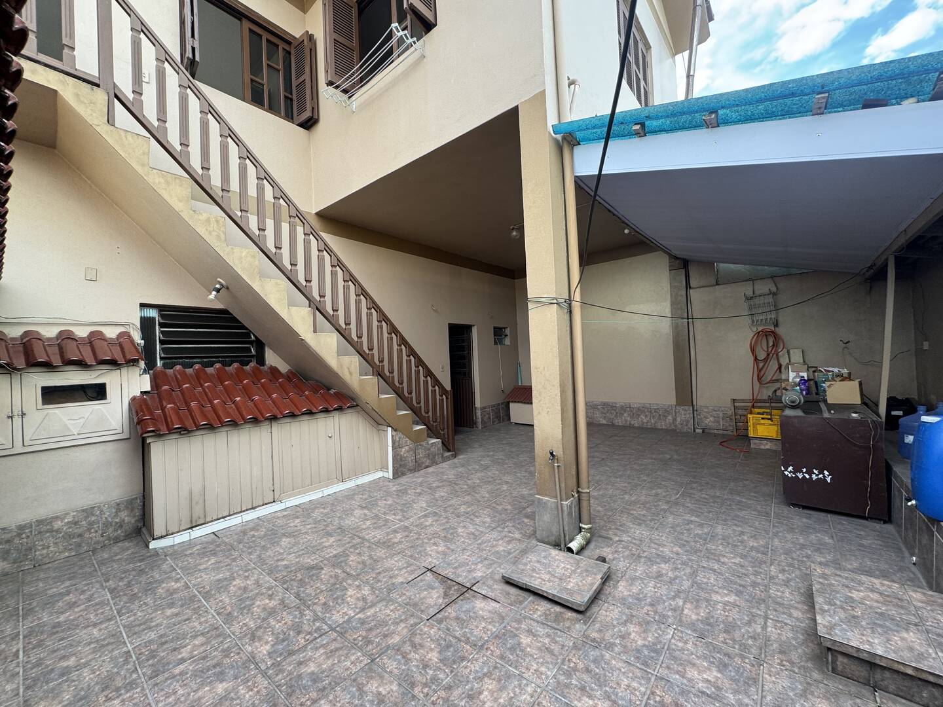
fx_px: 381
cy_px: 354
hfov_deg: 102.1
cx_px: 472
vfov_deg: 85.7
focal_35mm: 14
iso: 64
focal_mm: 2.22
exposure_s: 1/99
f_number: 2.2
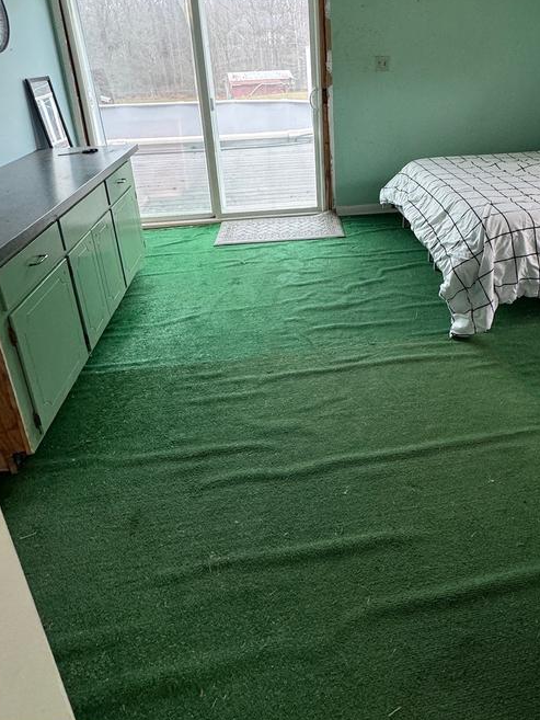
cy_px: 201
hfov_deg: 57.7
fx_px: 478
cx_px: 356
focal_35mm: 23
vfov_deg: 70.1
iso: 250
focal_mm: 2.22
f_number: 2.2
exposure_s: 1/99
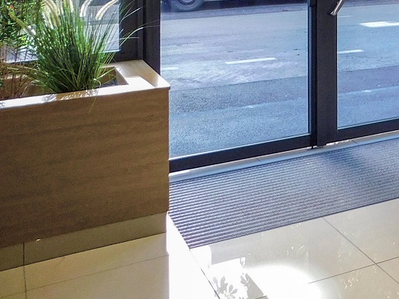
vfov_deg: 21.0
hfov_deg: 25.6
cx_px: 533
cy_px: -78
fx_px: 738
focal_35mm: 64
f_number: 3
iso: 125
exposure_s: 1/60
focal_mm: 4
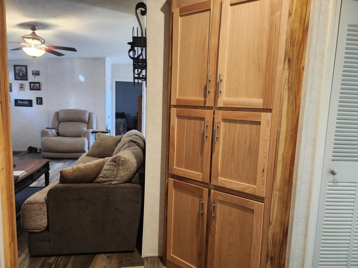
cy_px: 134
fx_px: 248
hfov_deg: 71.6
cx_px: 179
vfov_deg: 56.8
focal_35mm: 24
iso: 1000
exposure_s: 1/120
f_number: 1.8
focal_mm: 5
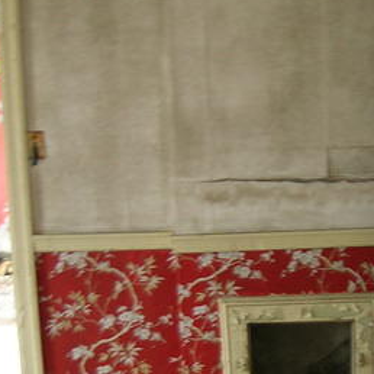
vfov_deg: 25.4
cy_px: 200
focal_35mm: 68
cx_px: 329
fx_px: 831
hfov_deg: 24.7
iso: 65
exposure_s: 1/3.6
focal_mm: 6.5
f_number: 2.9
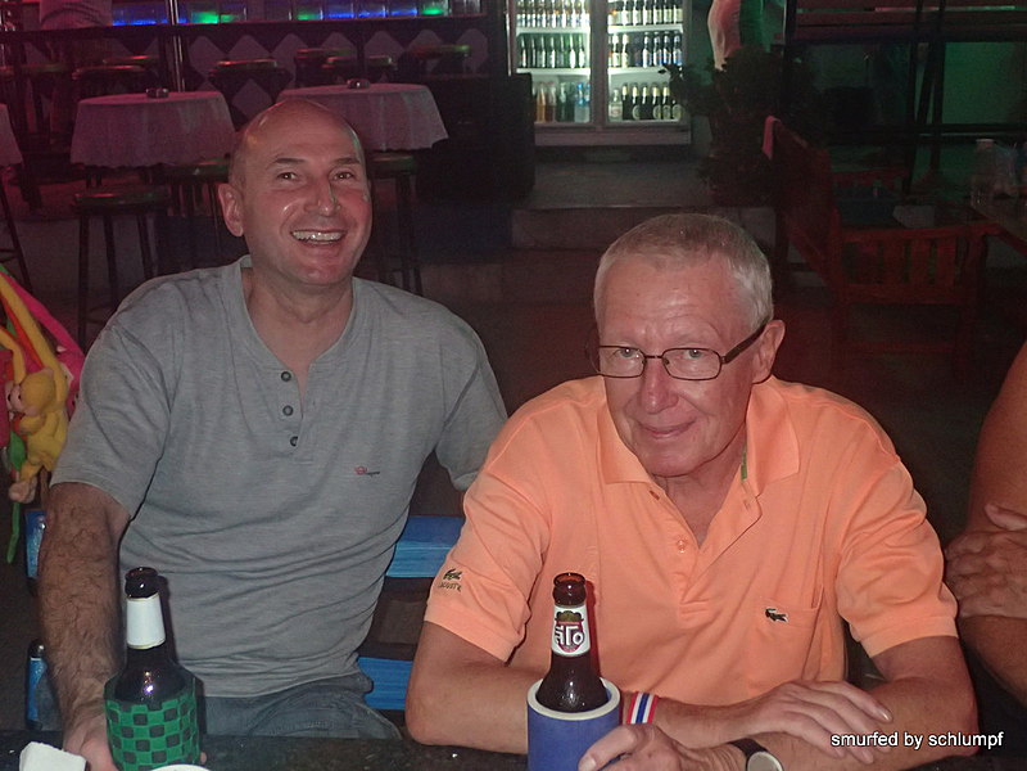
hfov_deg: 41.2
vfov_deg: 31.5
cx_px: 514
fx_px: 1365
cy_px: 386
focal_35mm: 46
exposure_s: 1/50
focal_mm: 8.41
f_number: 3.1
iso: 800
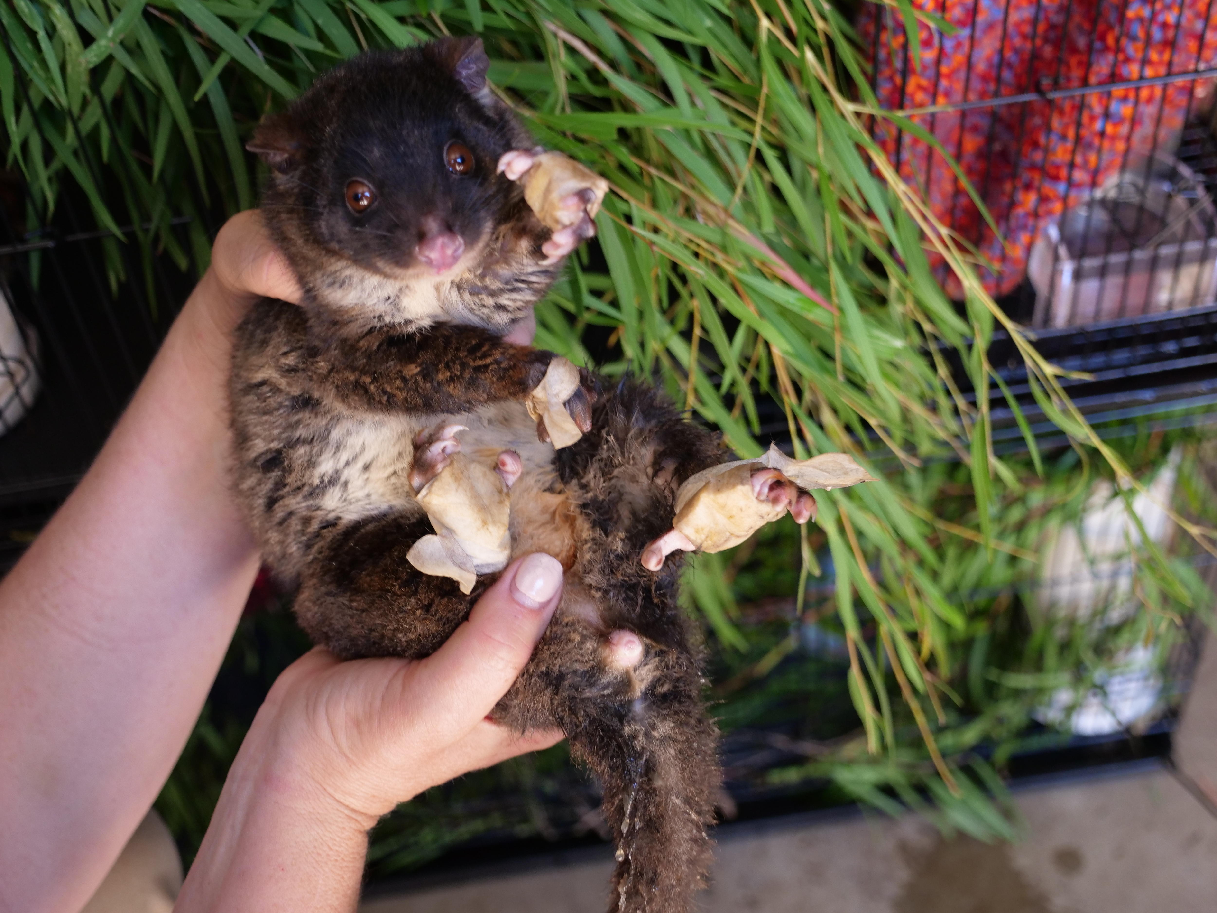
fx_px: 1688
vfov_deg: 30.3
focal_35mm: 48
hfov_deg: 39.7
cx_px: 608
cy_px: 456
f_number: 2.8
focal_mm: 24
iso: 640
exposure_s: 1/125
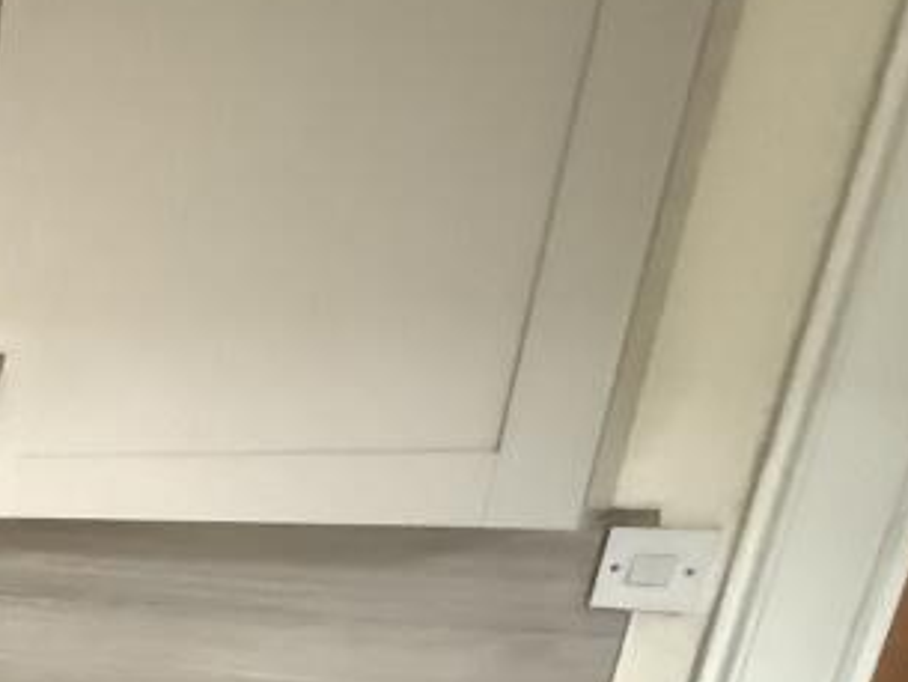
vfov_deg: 26.6
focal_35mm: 47
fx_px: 1233
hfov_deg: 26.7
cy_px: 864
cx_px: -503
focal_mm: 2.22
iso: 1250
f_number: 2.2
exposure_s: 1/45
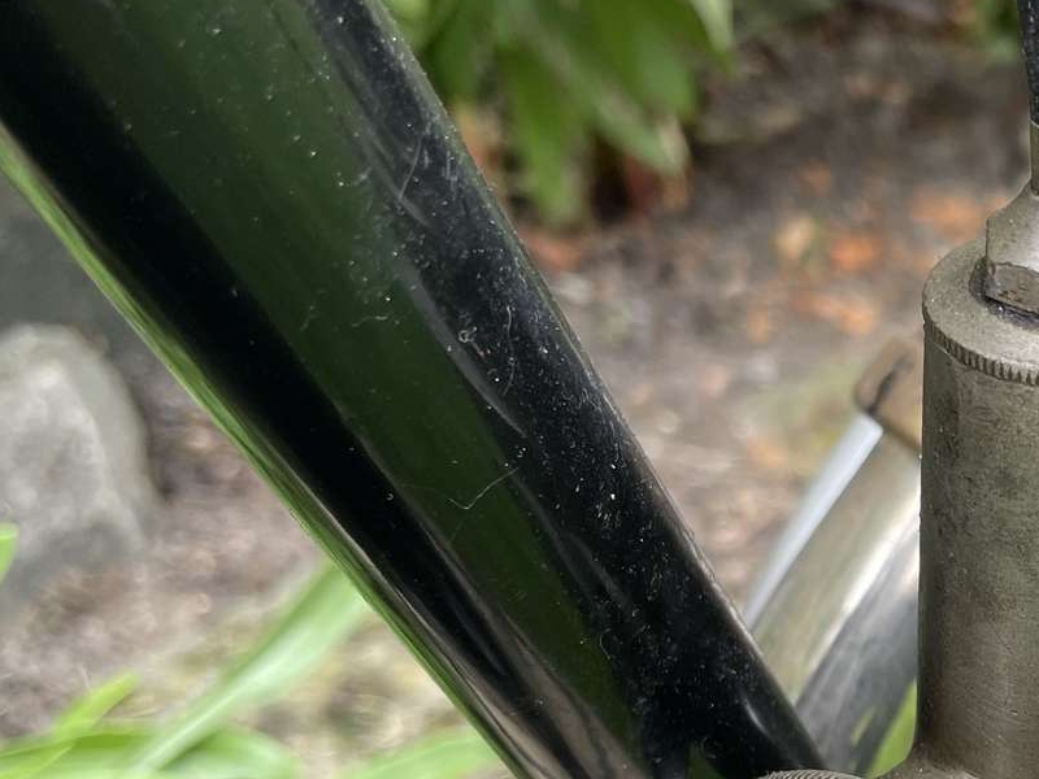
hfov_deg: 27.7
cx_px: 1090
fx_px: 1951
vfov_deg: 22.3
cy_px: 610
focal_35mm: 65
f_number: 1.6
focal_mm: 4.2
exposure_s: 1/121
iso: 32
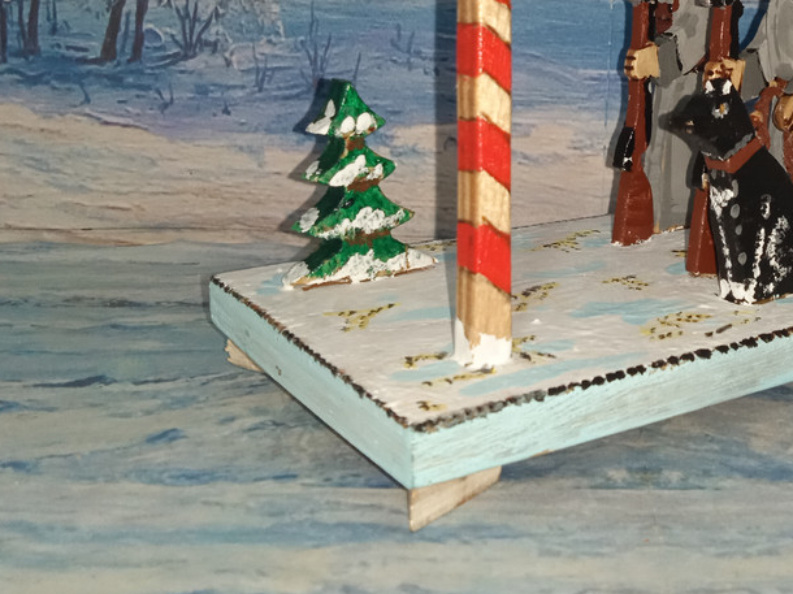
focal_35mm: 49
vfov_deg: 28.8
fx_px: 1122
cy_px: 94
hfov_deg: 37.9
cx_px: 604
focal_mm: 3.43
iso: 388
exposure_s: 1/33.3
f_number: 2.2
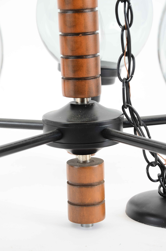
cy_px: 126
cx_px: 83
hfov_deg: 13.0
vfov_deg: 19.5
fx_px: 729
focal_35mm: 105
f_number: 7.1
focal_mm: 70
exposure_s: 1/80
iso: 160
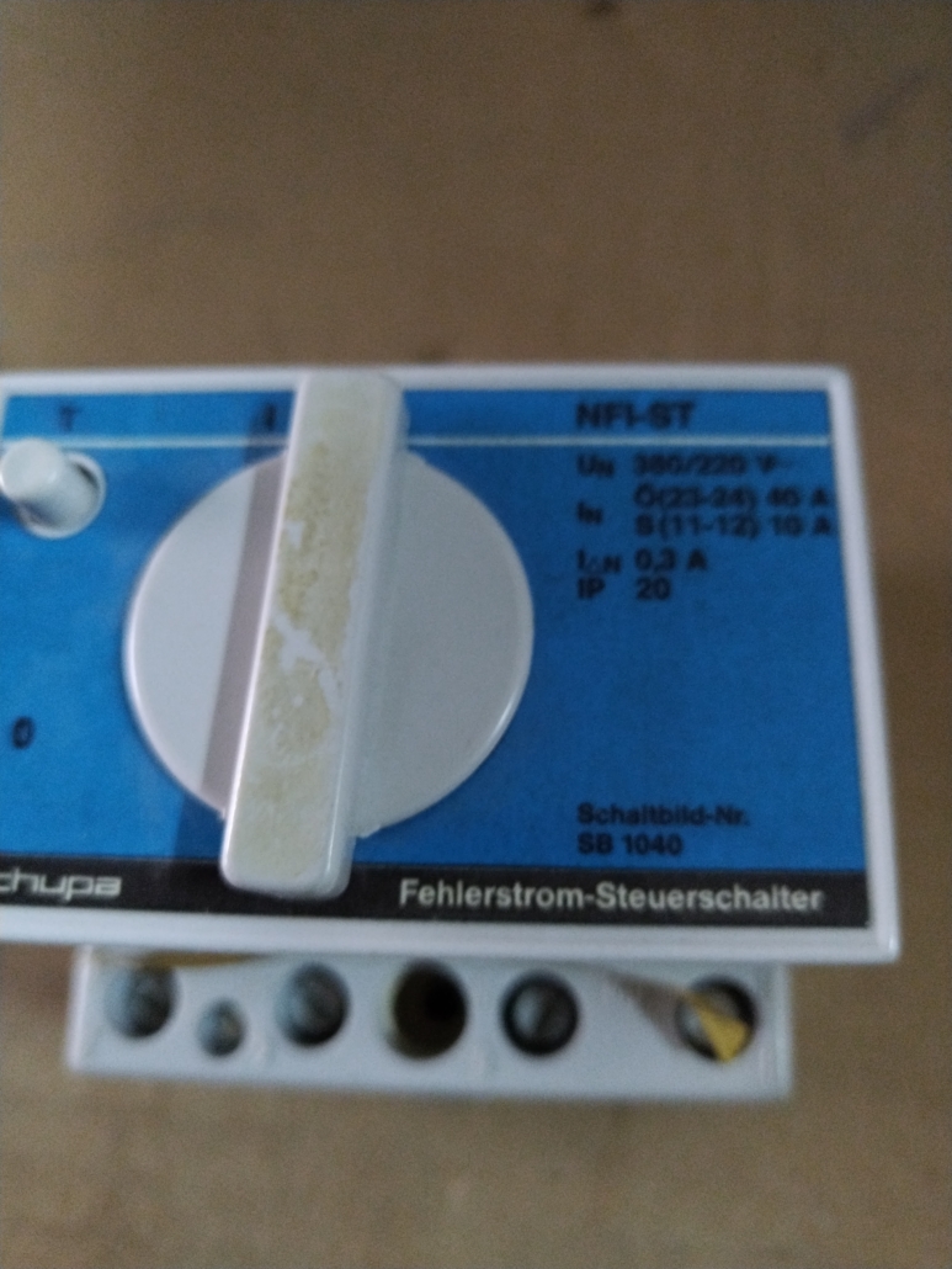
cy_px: 634
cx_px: 476
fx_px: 953
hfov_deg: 53.1
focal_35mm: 26
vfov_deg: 67.3
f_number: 1.8
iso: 1341
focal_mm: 4.75
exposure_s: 1/20
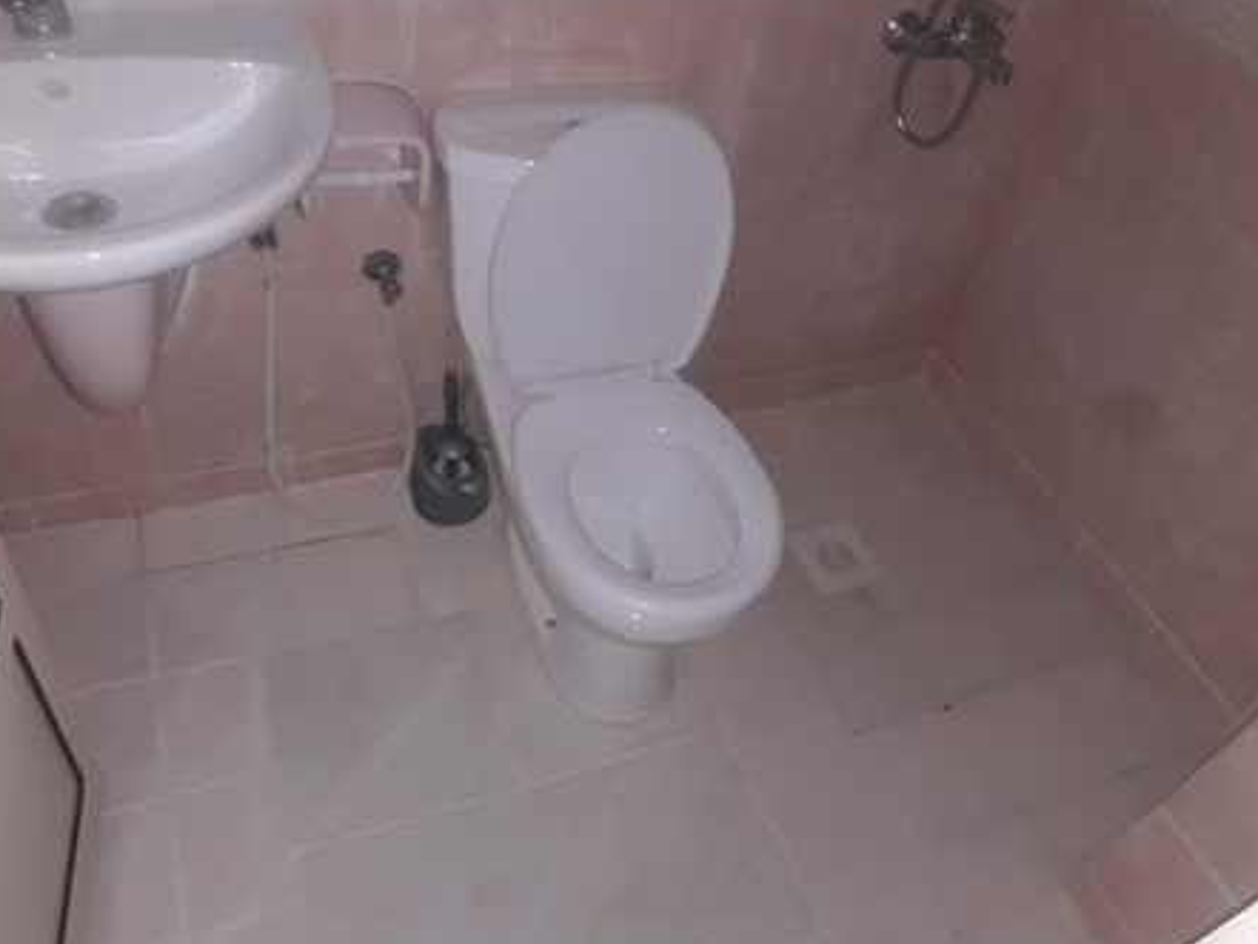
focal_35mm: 28
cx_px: 615
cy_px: 461
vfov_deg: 49.8
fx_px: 1018
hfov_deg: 63.4
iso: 160
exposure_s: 1/25
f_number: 1.9
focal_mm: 3.6
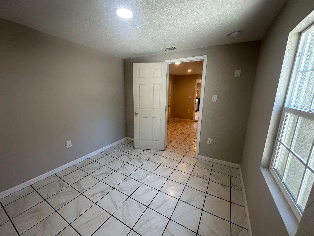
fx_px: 127
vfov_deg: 85.7
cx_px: 157
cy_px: 118
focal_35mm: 14
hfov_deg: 102.1
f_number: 2.2
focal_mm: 2.22
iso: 160
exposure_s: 1/120
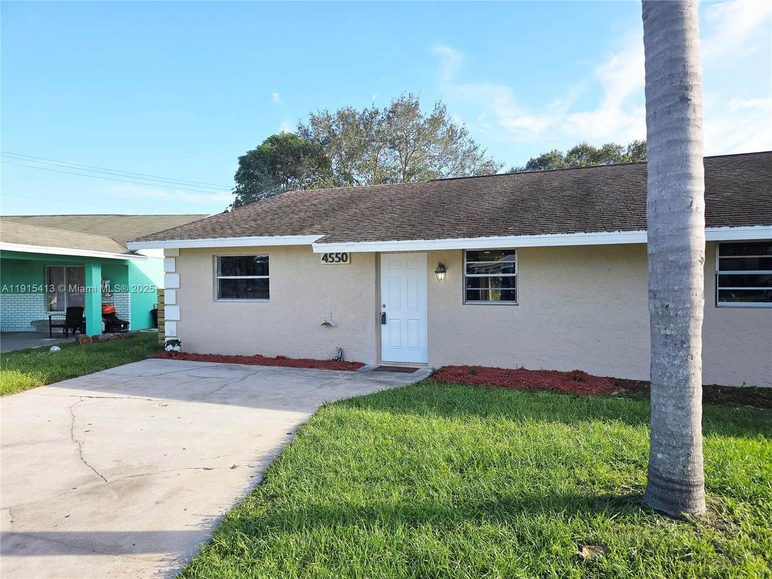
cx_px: 386
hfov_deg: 73.9
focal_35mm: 23
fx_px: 513
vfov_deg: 58.9
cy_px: 290
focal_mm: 6.3
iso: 12
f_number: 1.7
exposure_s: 1/333
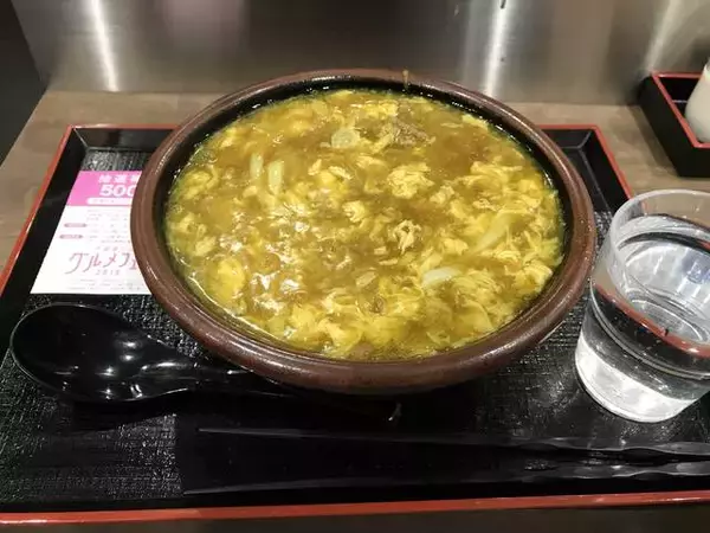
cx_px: 355
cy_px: 266
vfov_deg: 49.7
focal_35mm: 28
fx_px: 574
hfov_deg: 63.4
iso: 40
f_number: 1.8
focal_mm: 3.99
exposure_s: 1/24
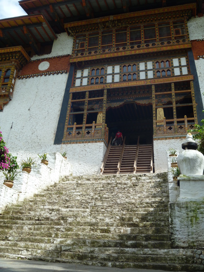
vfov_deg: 52.6
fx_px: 275
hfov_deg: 40.7
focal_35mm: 35
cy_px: 136
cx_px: 102
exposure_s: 1/250
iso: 80
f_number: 5.6
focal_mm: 6.3
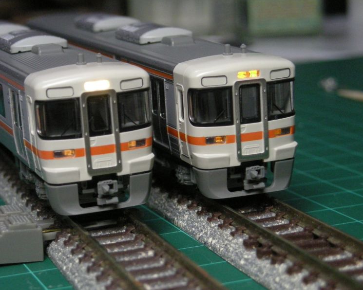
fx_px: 1182
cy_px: 145
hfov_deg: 17.5
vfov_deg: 14.0
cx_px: 179
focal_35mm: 110
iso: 400
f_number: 4.7
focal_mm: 17.1
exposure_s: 1/99.8
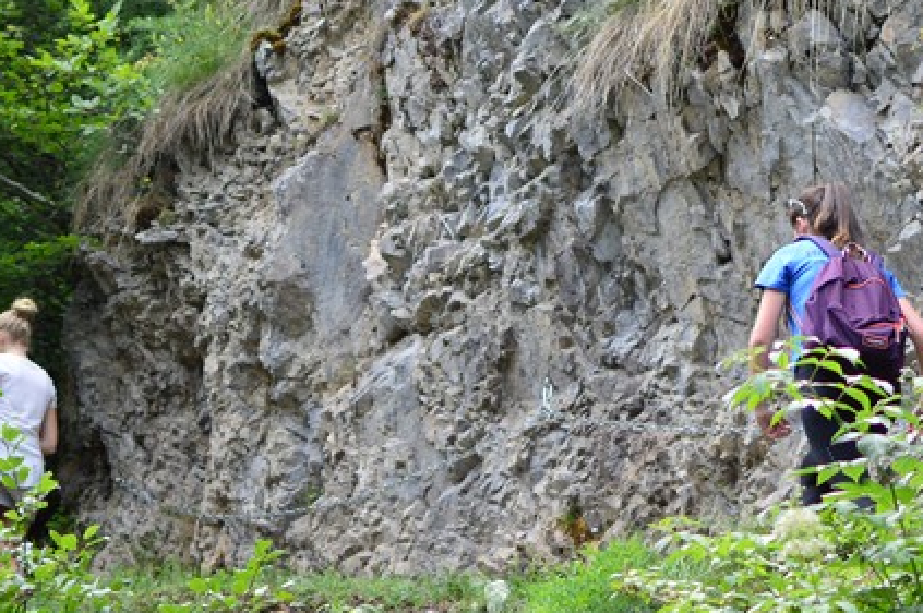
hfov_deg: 16.0
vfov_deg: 10.7
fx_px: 3258
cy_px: 211
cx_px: 709
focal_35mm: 127
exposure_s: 1/1000
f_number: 1.8
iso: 100
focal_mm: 35
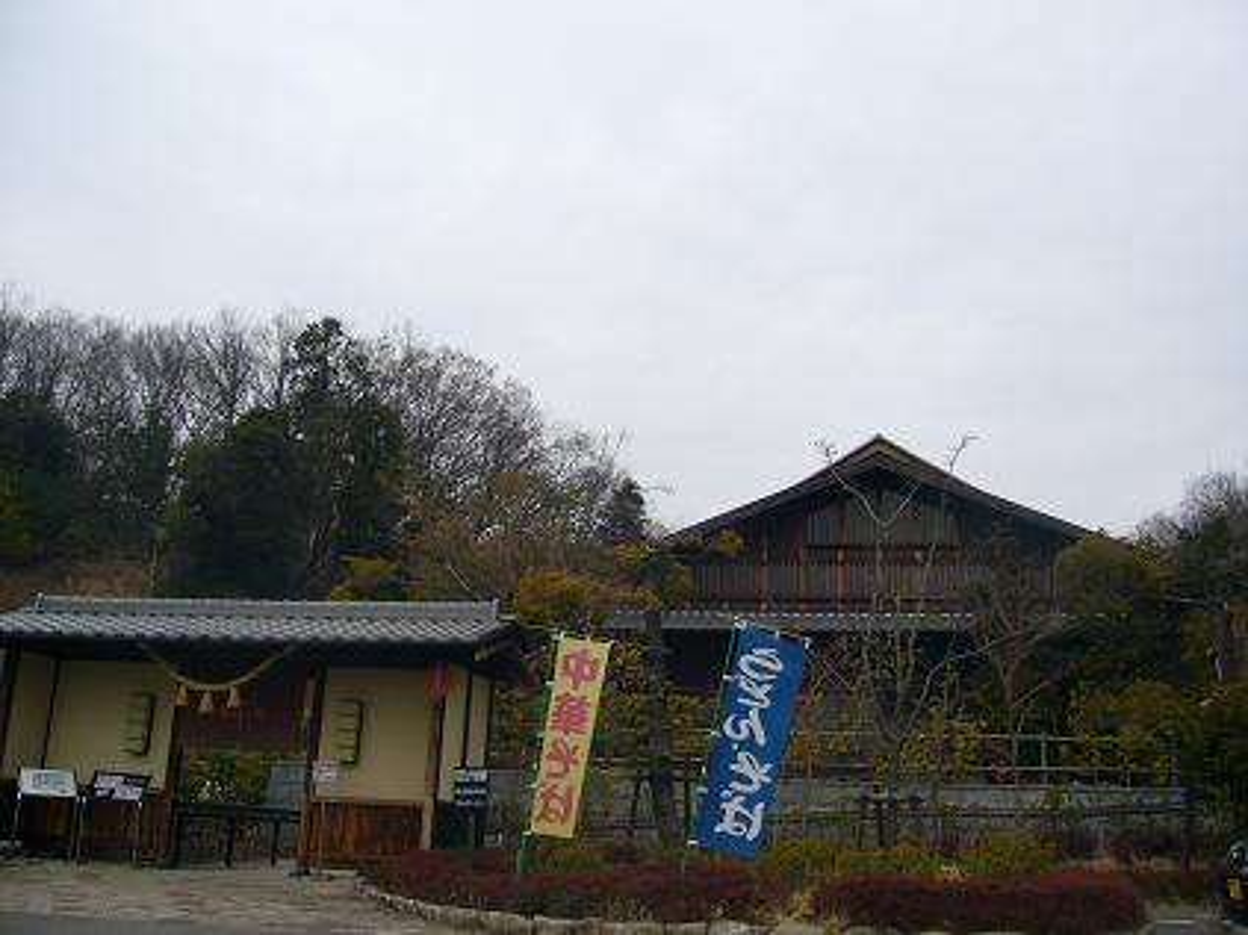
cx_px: 624
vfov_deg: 40.7
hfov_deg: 52.6
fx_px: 1261
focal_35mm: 35
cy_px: 468
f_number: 5.6
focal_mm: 5.8
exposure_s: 1/500
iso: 80
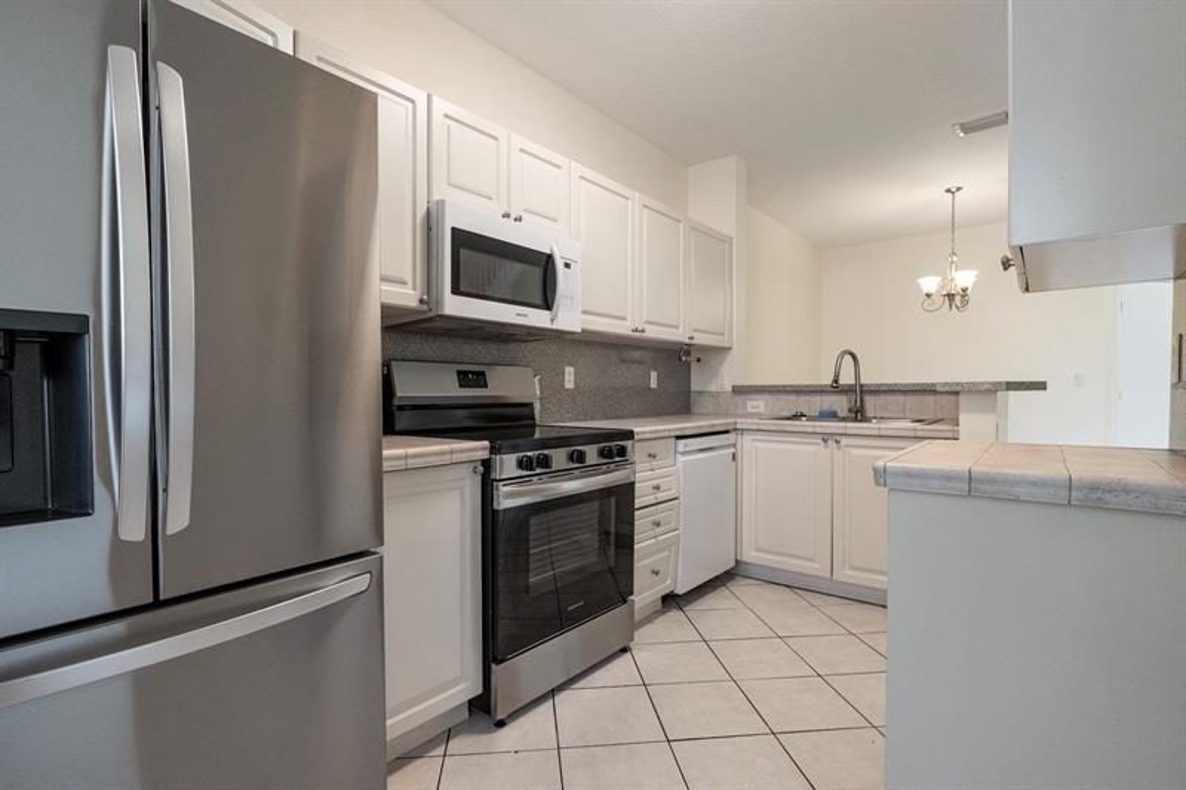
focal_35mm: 16
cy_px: 395
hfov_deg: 95.0
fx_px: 543
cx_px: 593
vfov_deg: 72.0
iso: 1250
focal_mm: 11
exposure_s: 1/200
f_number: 4
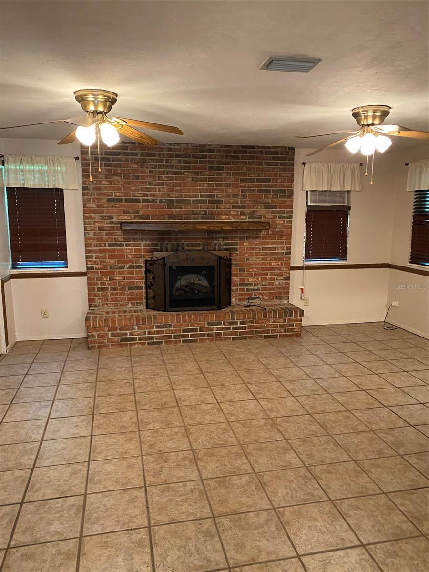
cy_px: 286
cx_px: 214
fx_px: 430
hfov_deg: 53.1
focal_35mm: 26
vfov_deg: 67.3
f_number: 1.8
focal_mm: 4.25
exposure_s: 1/60
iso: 400
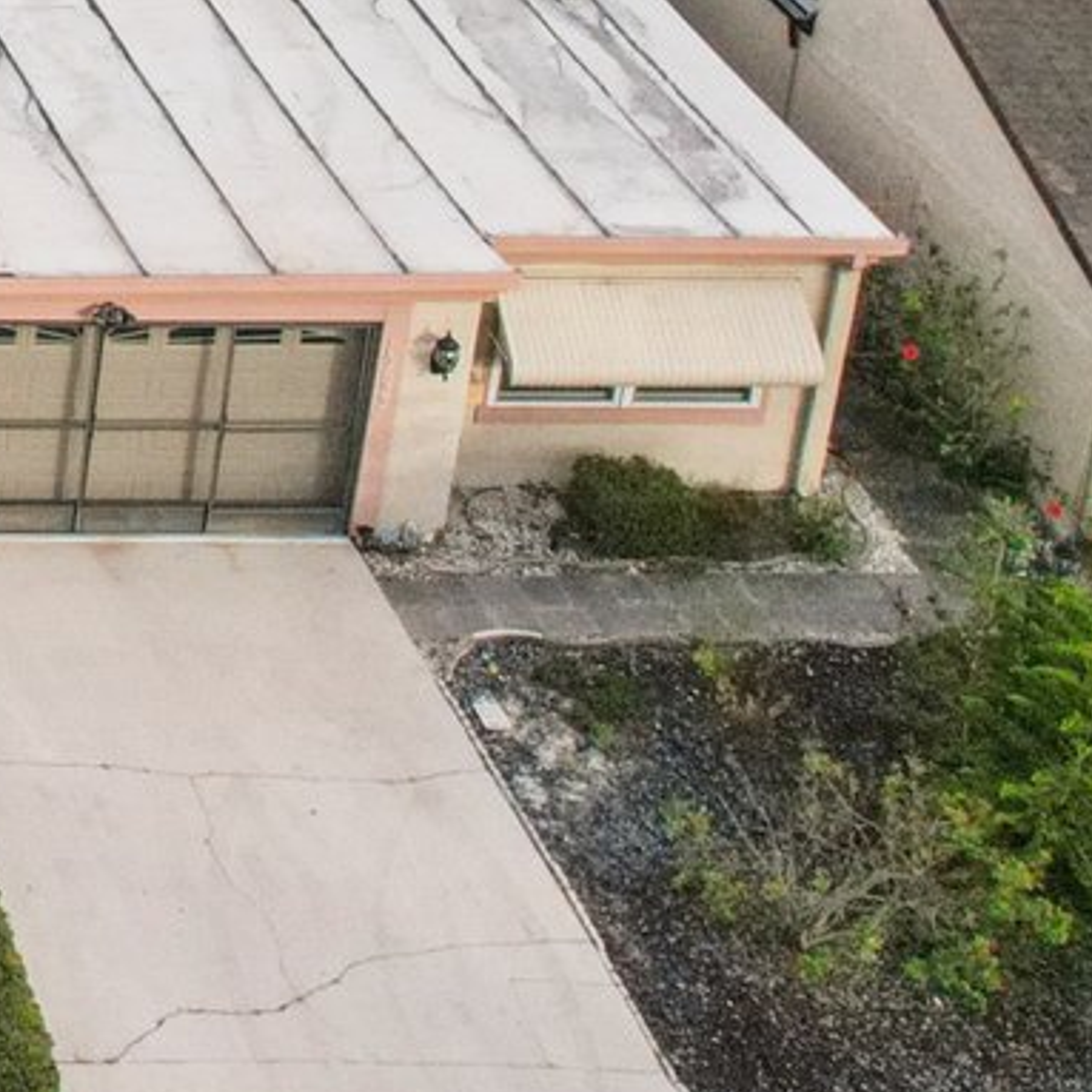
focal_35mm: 100
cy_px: -660
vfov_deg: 15.7
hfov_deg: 13.9
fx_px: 3569
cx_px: -1272
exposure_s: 1/640
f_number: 2.8
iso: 400
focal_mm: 8.4
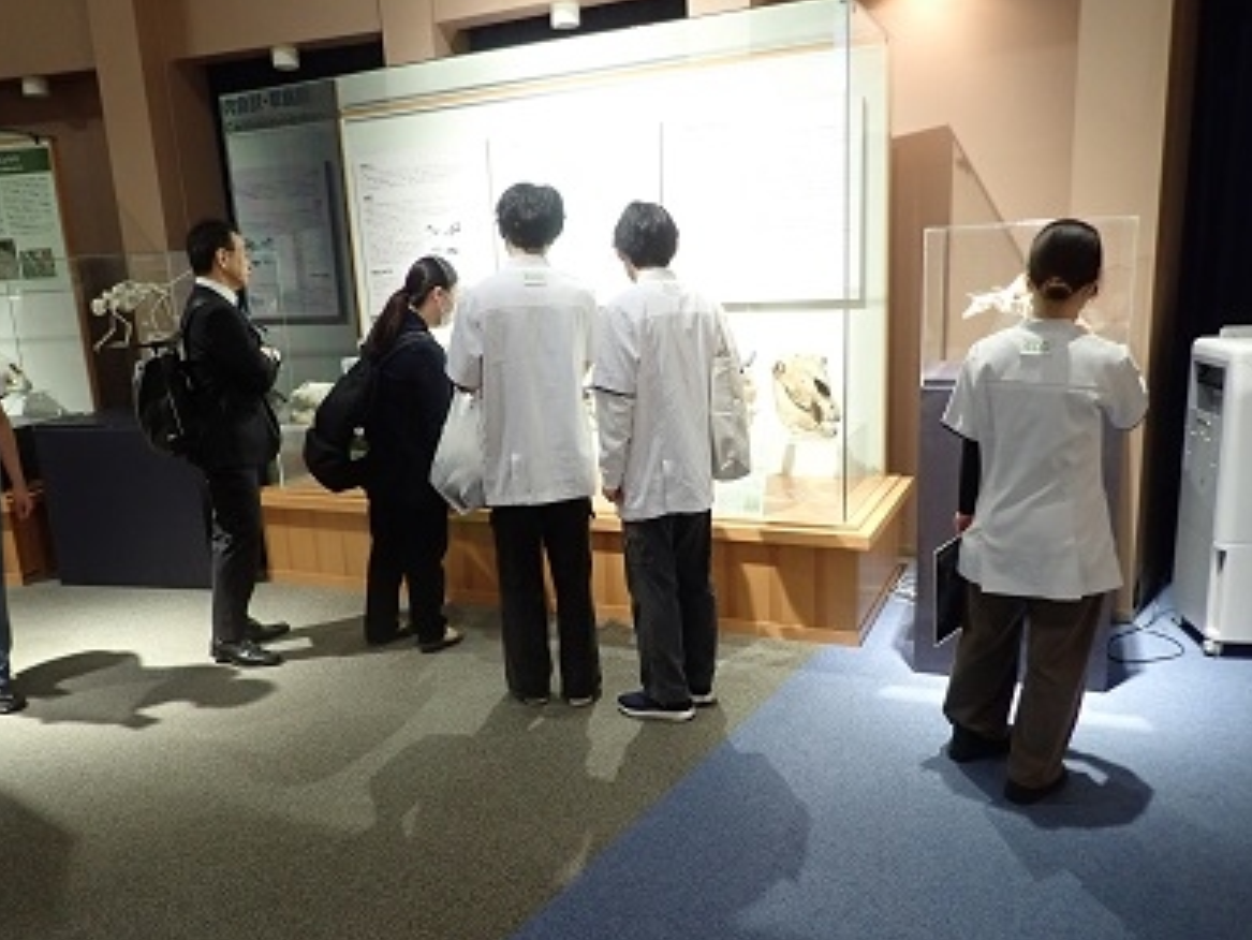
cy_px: 501
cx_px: 608
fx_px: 977
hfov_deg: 65.3
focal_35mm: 27
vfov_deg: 51.3
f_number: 2
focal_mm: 4.5
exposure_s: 1/30
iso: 320
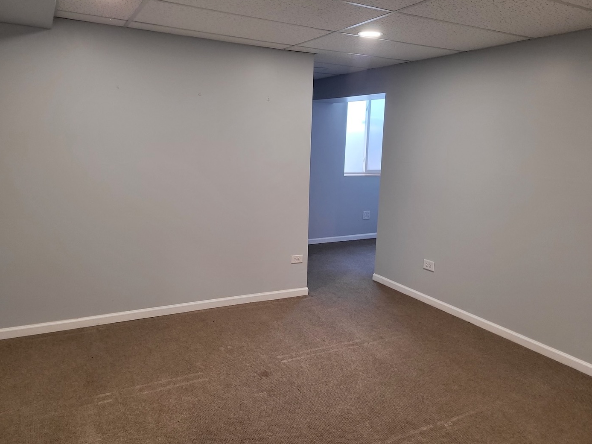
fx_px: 462
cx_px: 292
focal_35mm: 27
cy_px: 218
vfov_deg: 51.3
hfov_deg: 65.3
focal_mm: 5.4
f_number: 1.8
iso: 250
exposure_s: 1/120
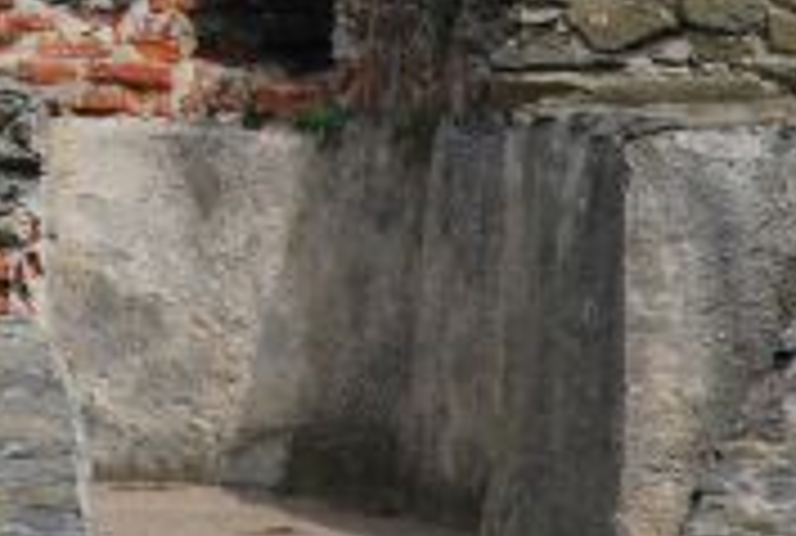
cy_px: -541
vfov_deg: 1.9
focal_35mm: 711
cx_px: -535
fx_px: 15767
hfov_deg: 2.9
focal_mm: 105
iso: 110
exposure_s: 1/500
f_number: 5.6
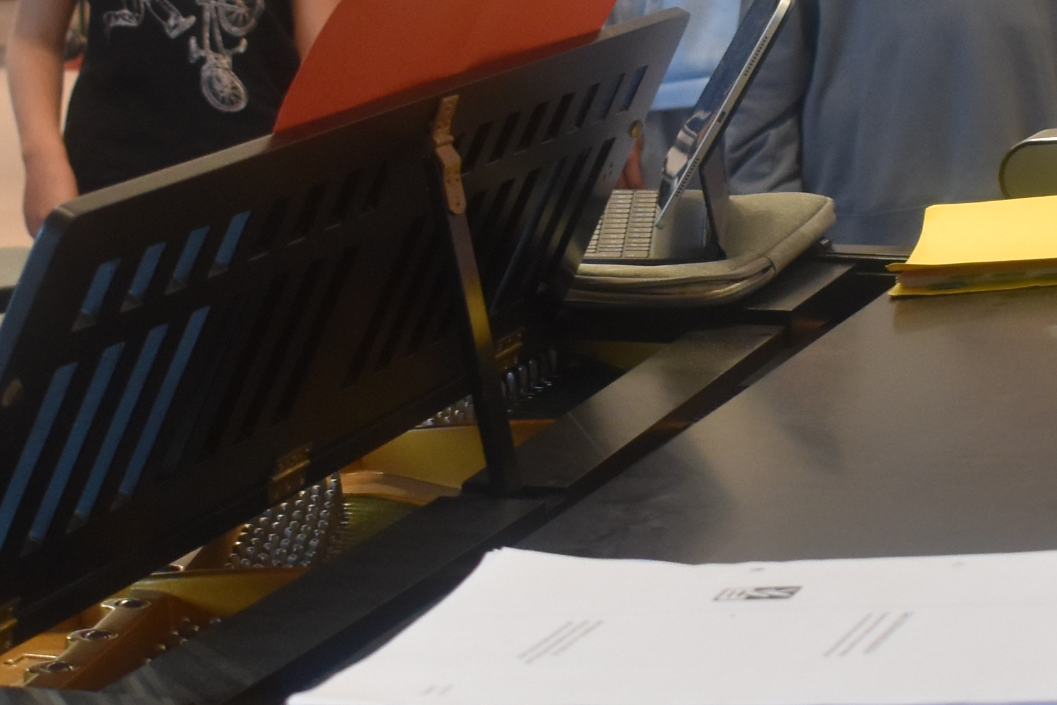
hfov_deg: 16.0
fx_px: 3753
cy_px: 274
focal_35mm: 128
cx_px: 766
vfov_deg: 10.7
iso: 800
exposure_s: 1/160
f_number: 3.8
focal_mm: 23
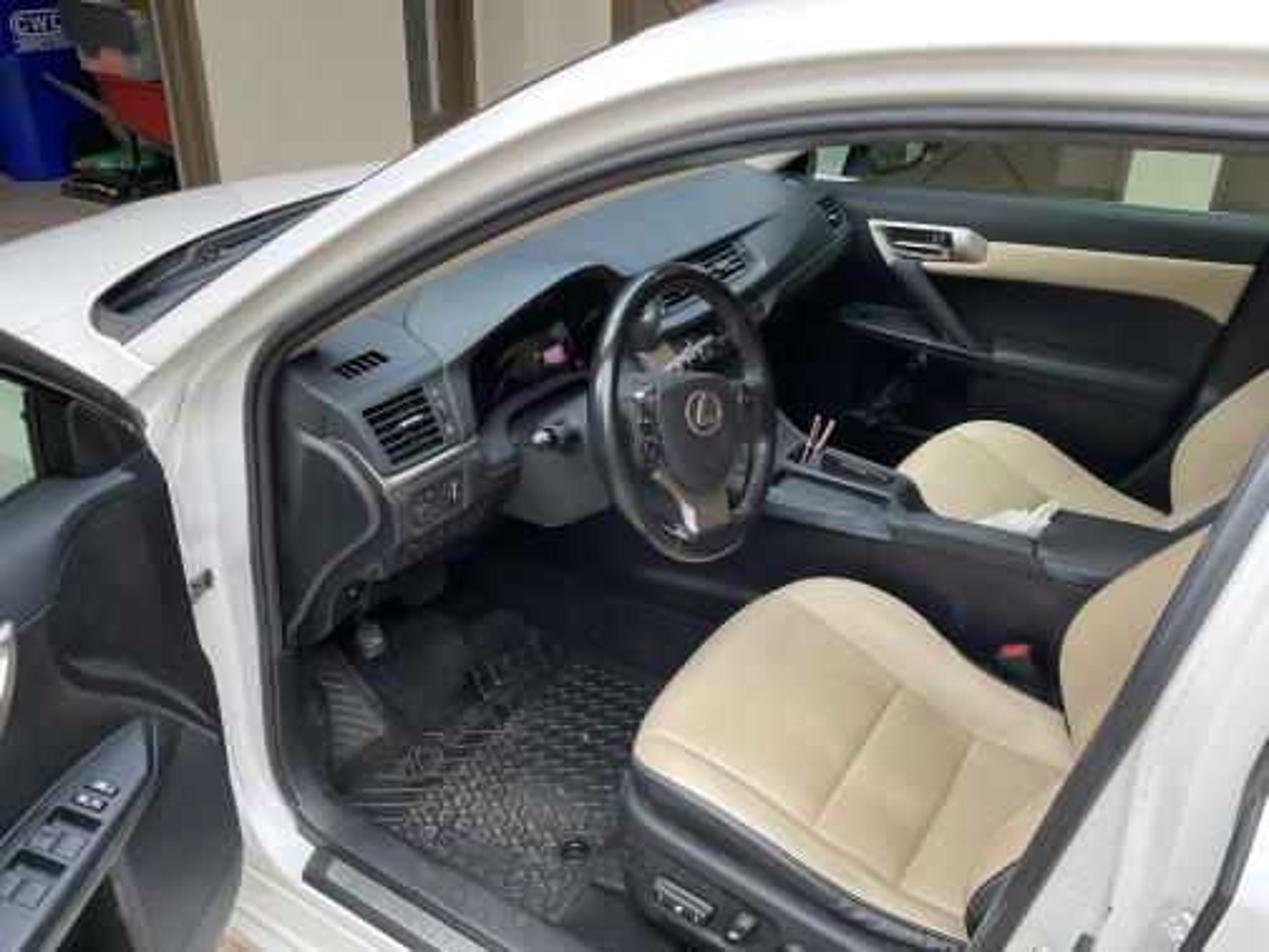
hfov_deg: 61.7
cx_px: 634
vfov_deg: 48.2
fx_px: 1063
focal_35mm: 29
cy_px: 476
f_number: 1.8
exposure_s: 1/60
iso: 80
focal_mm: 3
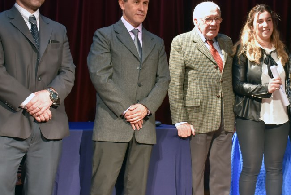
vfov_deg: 21.3
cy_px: 88
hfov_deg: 31.4
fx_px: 516
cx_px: 171
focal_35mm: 64
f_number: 4
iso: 800
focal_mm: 27
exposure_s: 1/50
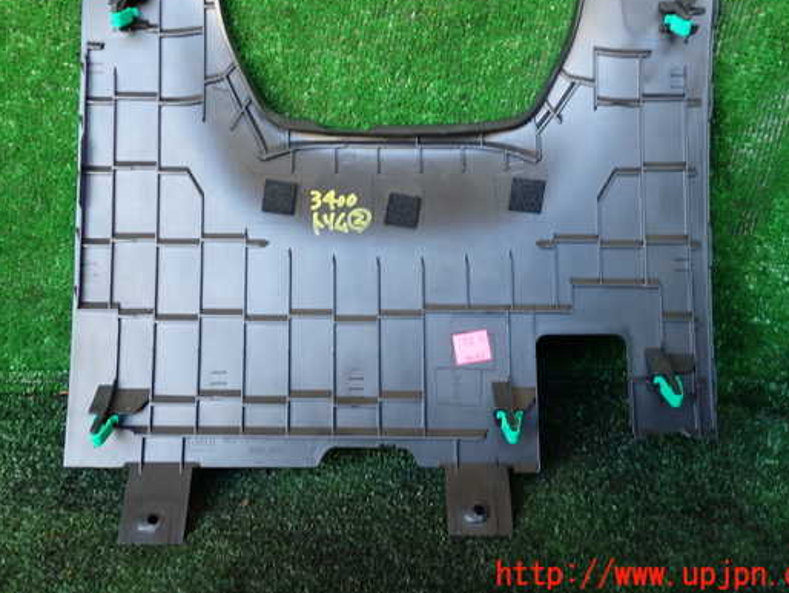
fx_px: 798
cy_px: 249
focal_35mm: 35
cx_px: 382
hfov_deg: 52.6
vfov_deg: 40.6
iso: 200
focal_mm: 5.4
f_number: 2.3
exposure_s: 1/50
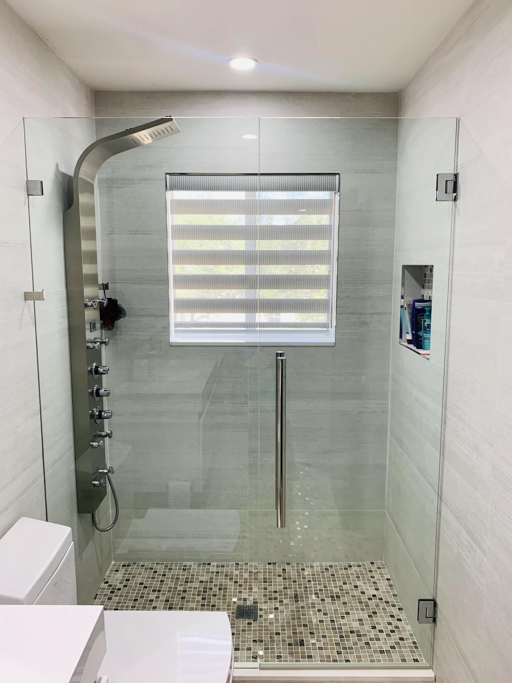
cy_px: 342
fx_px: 513
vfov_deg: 67.3
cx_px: 256
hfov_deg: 53.1
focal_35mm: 26
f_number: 1.8
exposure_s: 1/120
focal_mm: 4.25
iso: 80
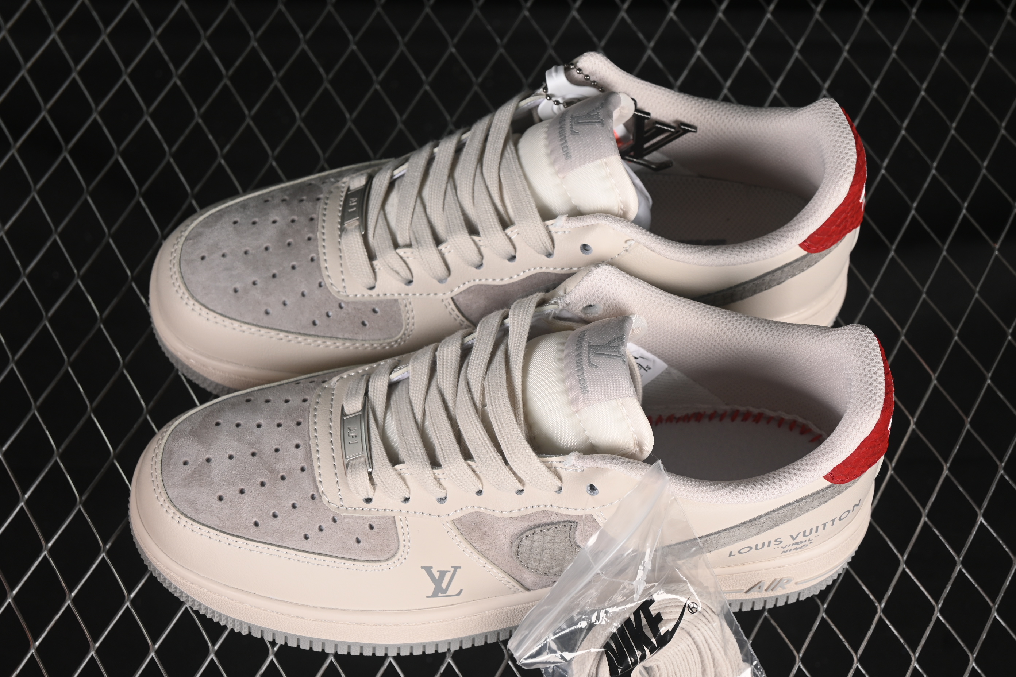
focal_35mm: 75
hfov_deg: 27.0
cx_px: 508
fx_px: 2117
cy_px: 338
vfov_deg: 18.2
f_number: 7.1
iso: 160
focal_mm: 50
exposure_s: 1/80
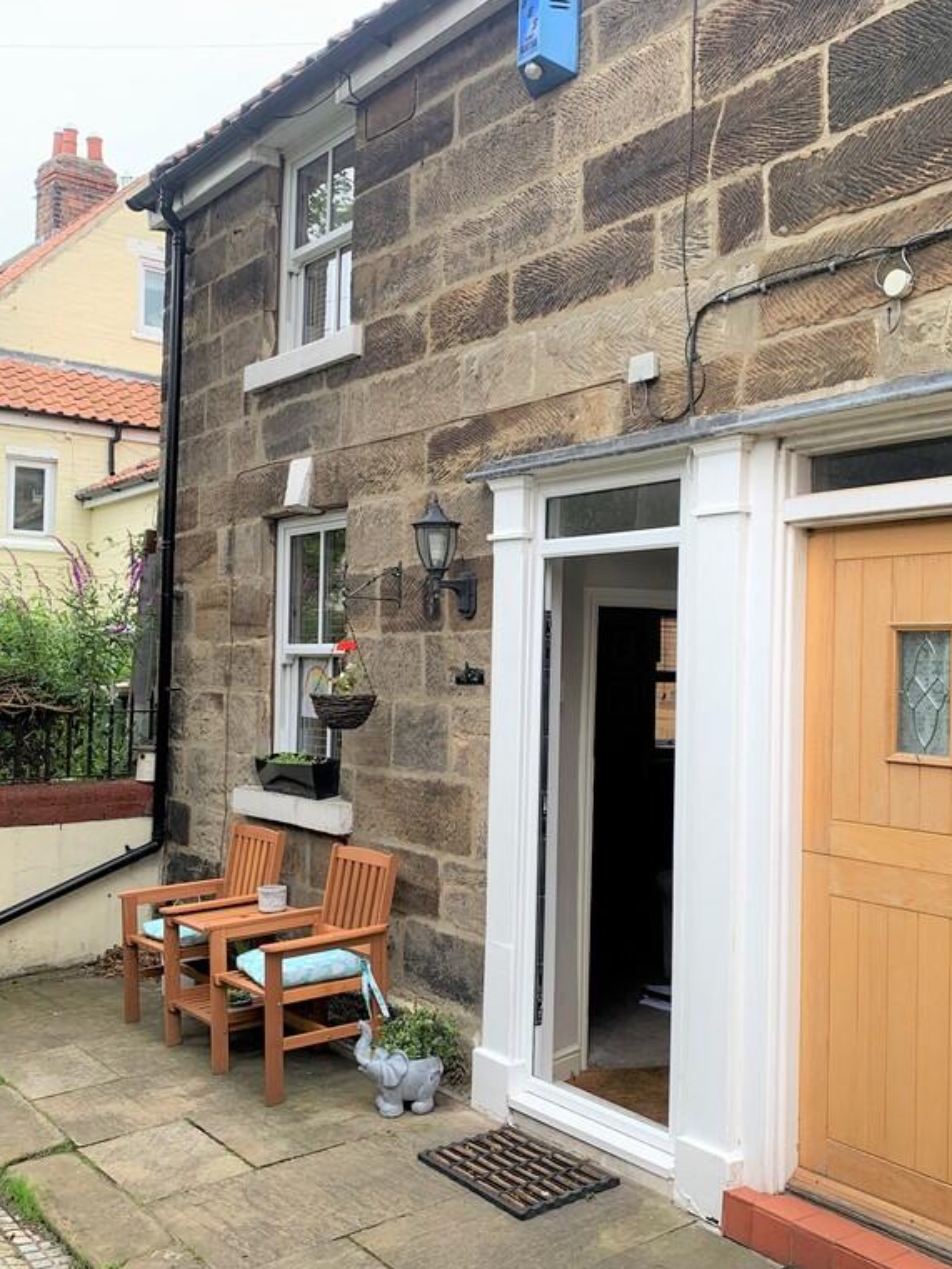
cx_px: 517
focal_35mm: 35
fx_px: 1283
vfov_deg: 52.6
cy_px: 632
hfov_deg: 40.7
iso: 25
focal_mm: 4.25
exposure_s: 1/199
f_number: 1.8
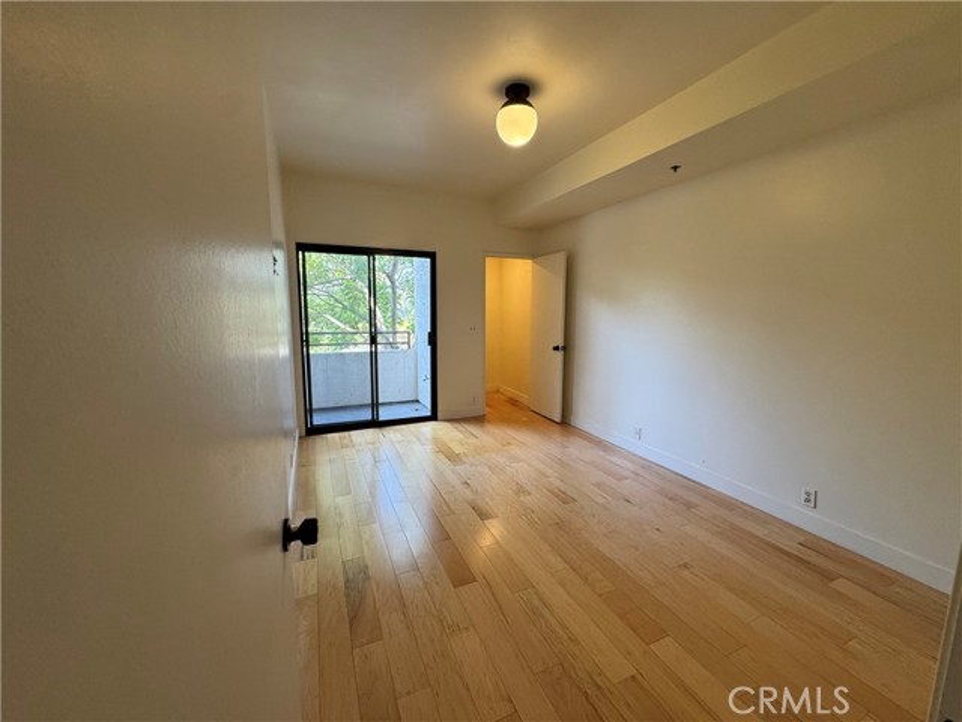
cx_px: 481
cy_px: 361
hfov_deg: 102.1
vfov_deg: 85.7
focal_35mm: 14
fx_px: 389
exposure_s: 1/120
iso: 200
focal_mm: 2.22
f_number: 2.2
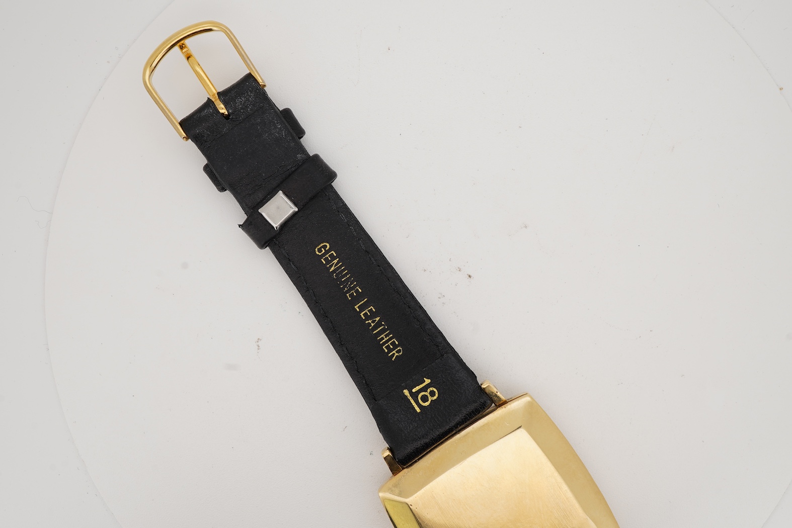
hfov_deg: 43.6
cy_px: 264
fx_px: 990
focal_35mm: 45
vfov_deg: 29.9
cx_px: 396
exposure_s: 1/160
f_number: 22
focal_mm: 30
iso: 160
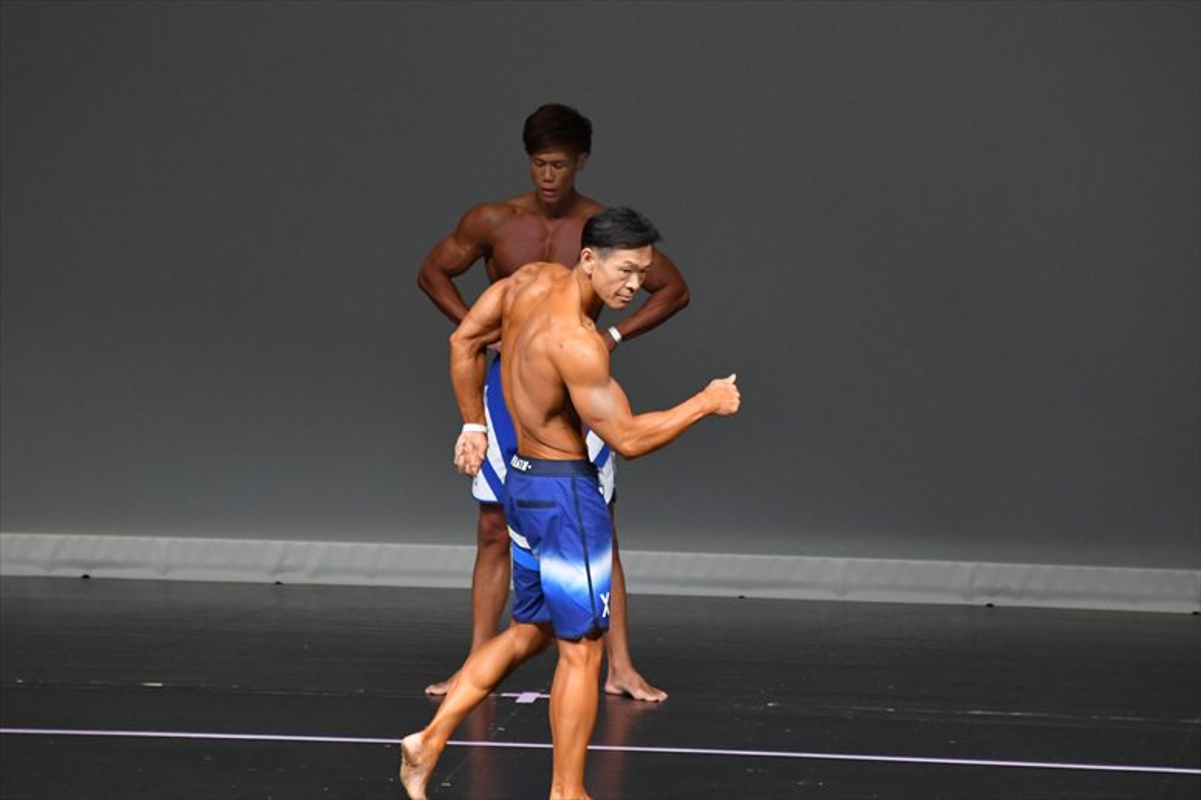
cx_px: 600
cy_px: 400
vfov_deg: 4.4
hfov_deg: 6.5
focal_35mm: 315
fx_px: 10504
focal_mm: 210
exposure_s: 1/400
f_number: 5.6
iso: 4000
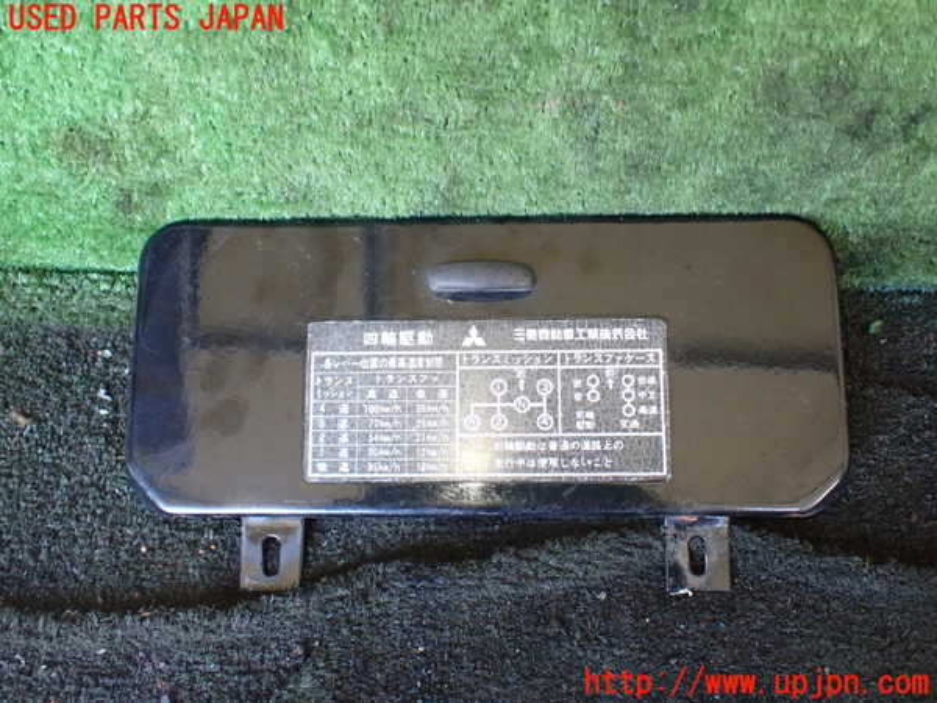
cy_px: 352
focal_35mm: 30
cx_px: 468
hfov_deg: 60.0
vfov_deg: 46.8
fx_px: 812
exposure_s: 1/100
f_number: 2.3
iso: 800
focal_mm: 5.4
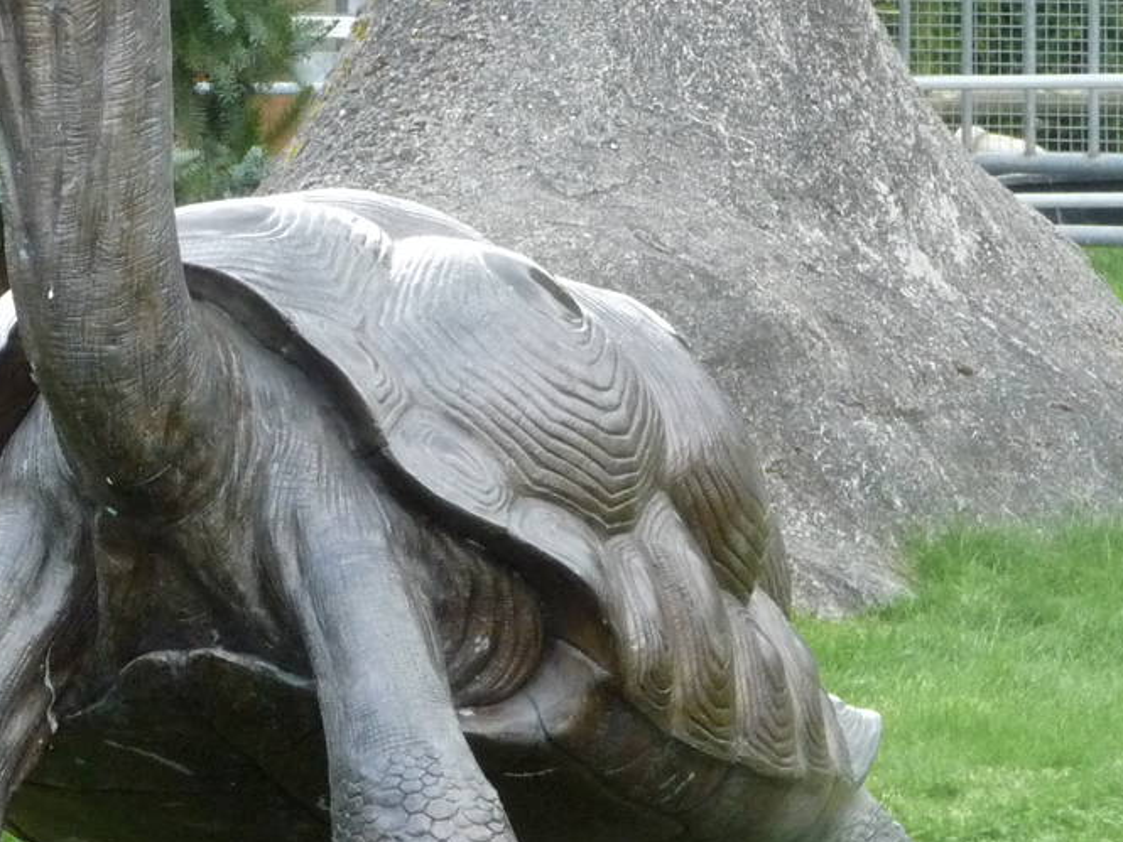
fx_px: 12330
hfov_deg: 5.2
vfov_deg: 3.9
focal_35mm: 380
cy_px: 364
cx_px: 189
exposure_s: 1/250
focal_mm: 27.1
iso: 400
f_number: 4.8
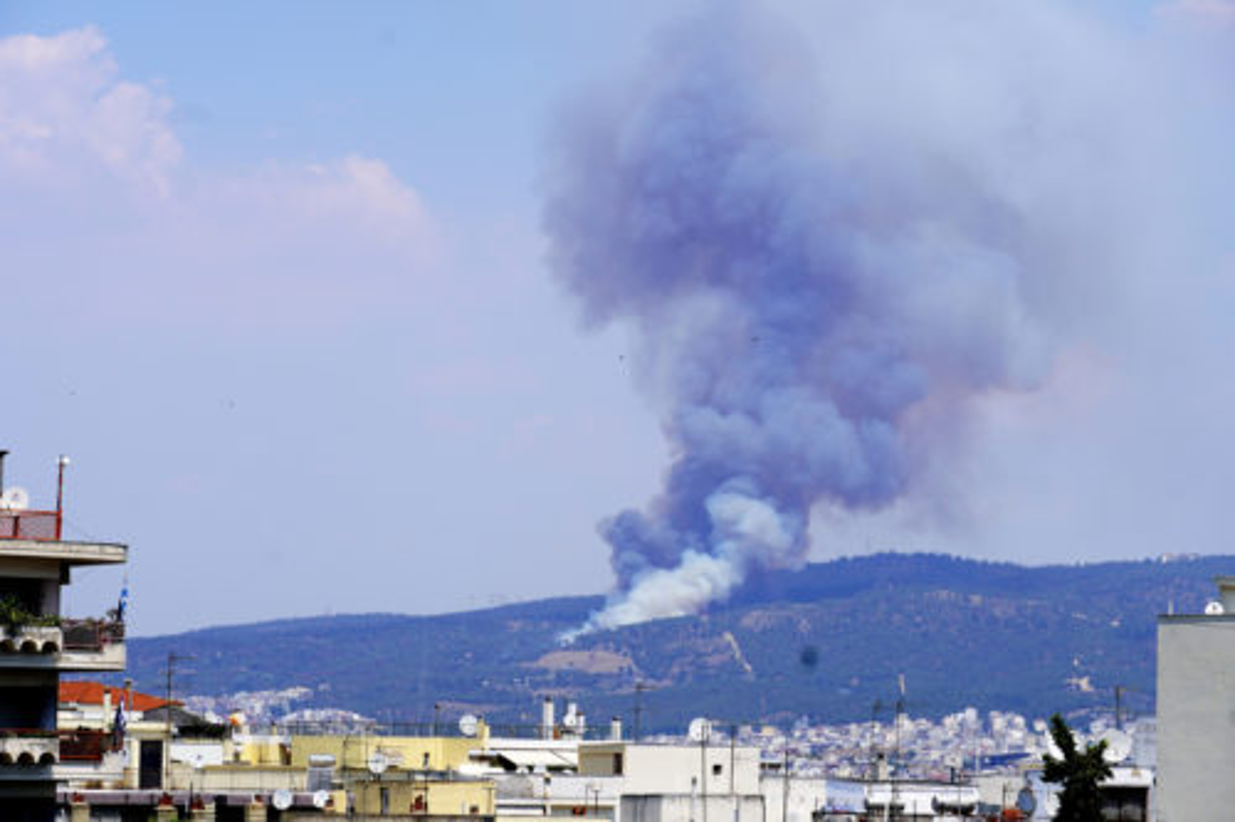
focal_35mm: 144
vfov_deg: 9.5
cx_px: 618
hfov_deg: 14.3
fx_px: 4938
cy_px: 411
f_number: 10
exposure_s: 1/250
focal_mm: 96
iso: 100
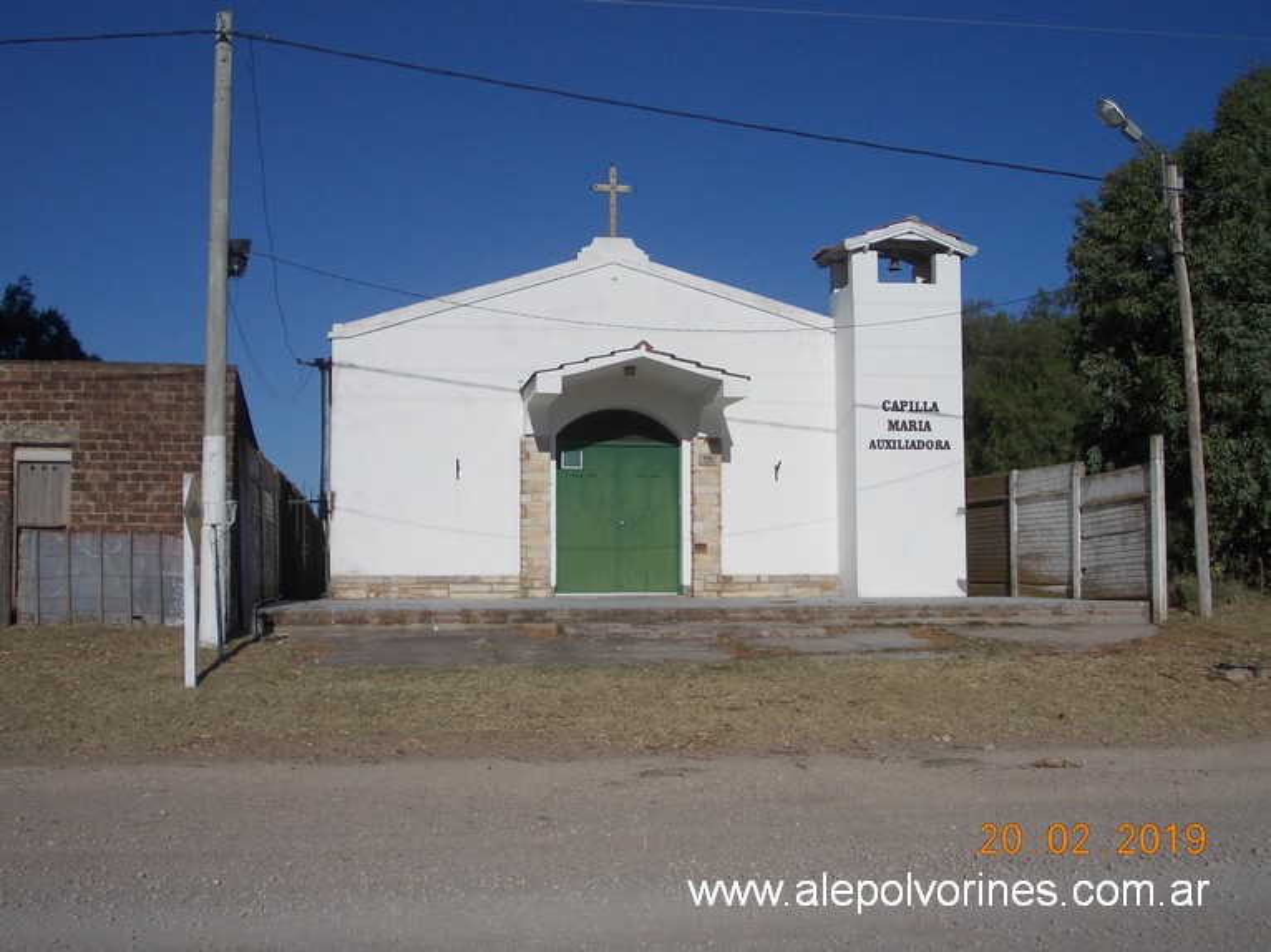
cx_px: 636
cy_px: 476
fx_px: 1578
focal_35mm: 43
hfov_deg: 43.9
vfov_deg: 33.6
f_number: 6.5
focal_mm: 6.1
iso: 80
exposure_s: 1/800
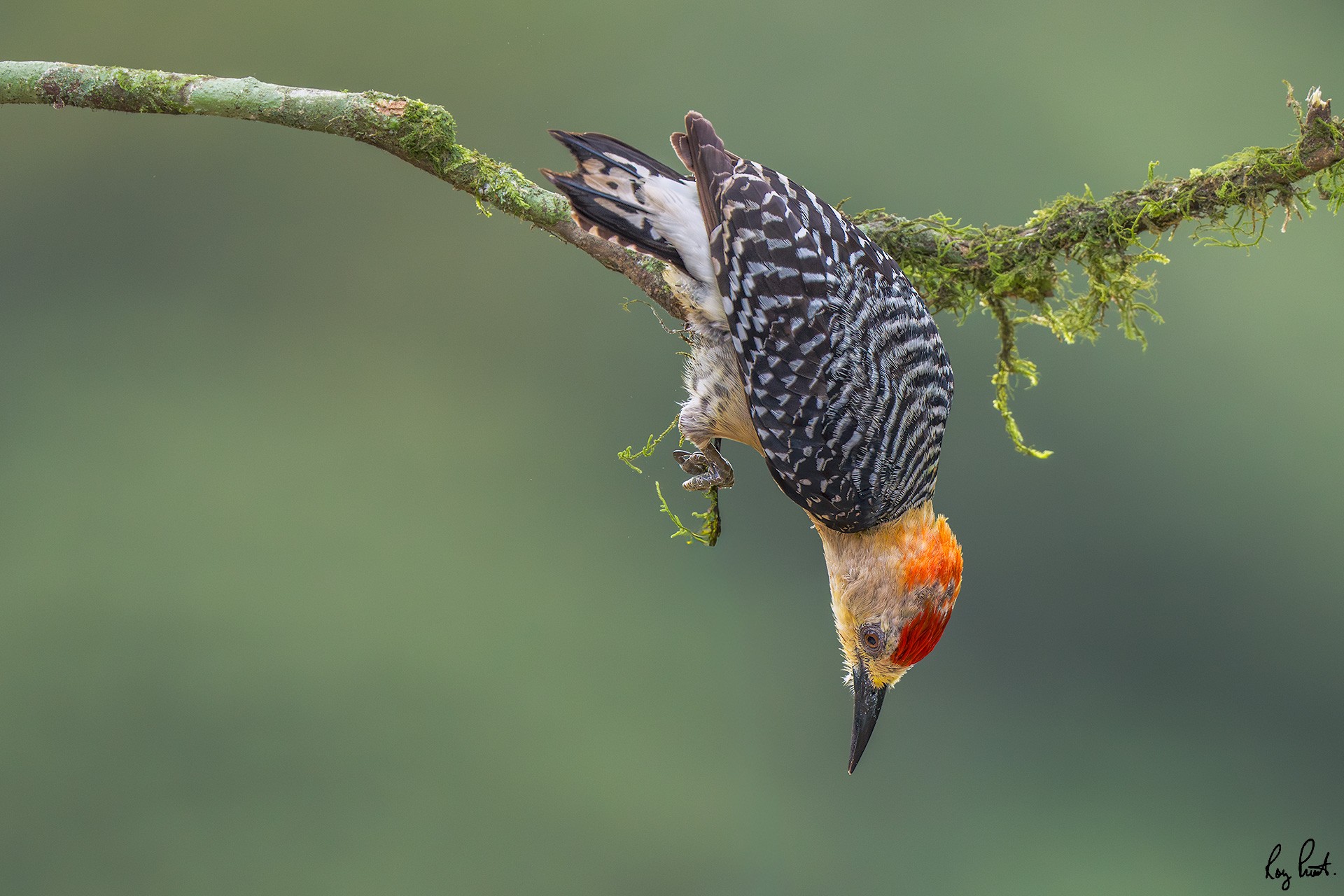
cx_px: 672
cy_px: 448
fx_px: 22398
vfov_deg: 2.3
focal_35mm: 600
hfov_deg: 3.4
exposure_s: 1/1600
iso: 5000
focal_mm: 600
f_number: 8
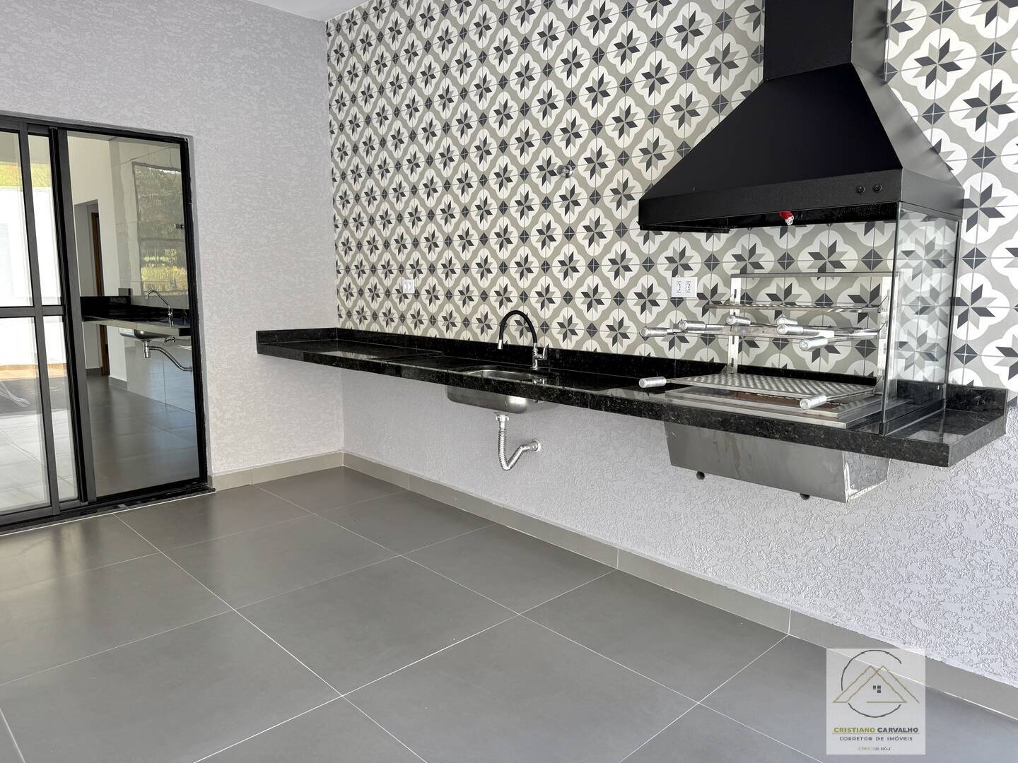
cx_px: 509
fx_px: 706
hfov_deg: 71.6
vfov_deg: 56.8
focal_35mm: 24
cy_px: 382
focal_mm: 6.76
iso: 80
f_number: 1.78
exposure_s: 1/422
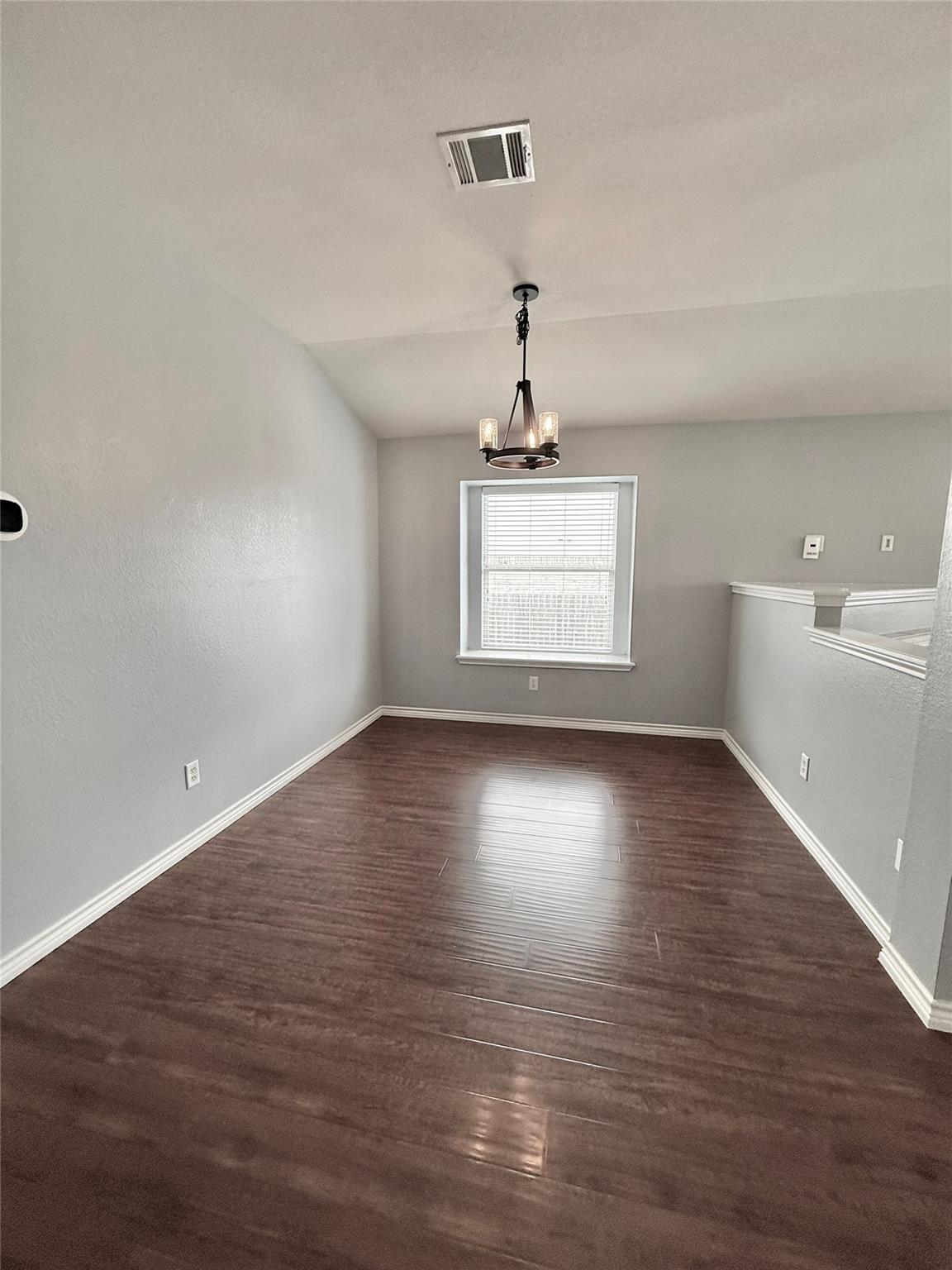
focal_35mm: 14
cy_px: 635
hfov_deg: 85.7
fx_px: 513
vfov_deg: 102.1
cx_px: 476
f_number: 2.2
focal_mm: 2.22
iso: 160
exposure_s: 1/120
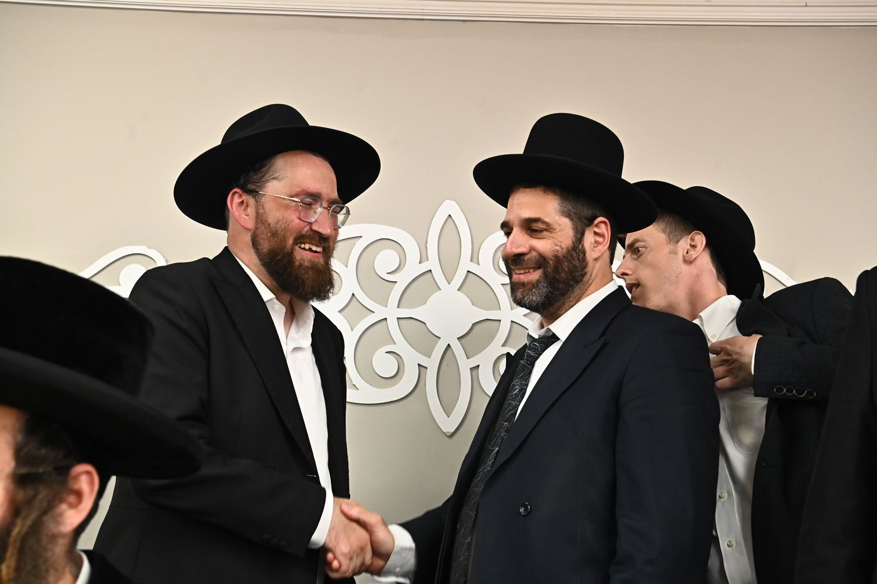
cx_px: 438
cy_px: 292
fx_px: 1217
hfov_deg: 39.6
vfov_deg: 27.0
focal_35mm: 50
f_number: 6.3
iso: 3200
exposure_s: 1/200
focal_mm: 50
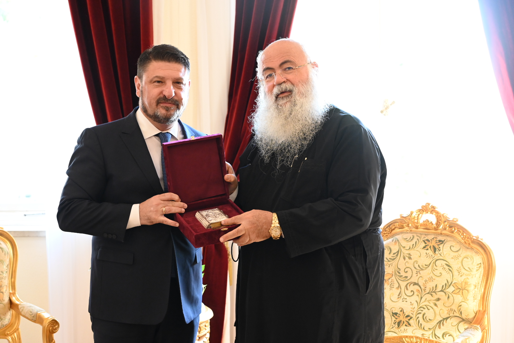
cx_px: 257
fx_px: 799
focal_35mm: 56
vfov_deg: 24.2
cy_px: 172
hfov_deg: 35.6
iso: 4000
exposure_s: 1/200
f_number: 4
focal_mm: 56
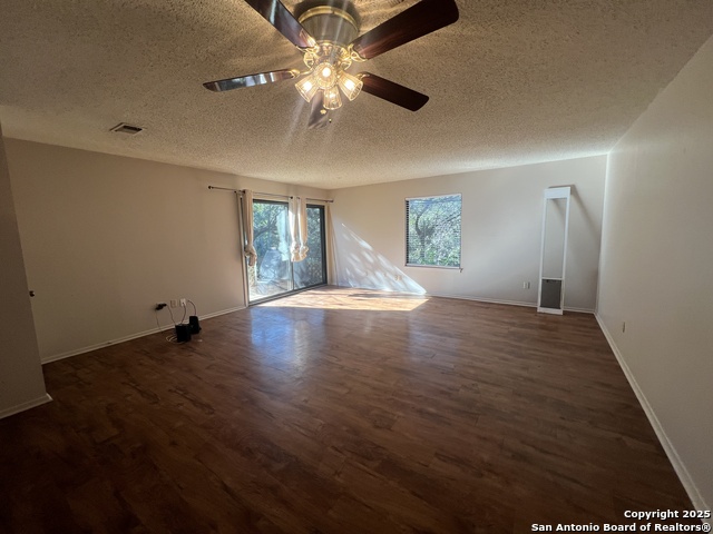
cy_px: 267
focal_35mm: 13
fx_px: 268
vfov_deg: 89.9
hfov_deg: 106.2
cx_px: 356
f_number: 1.8
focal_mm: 1.57
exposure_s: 1/120
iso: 50
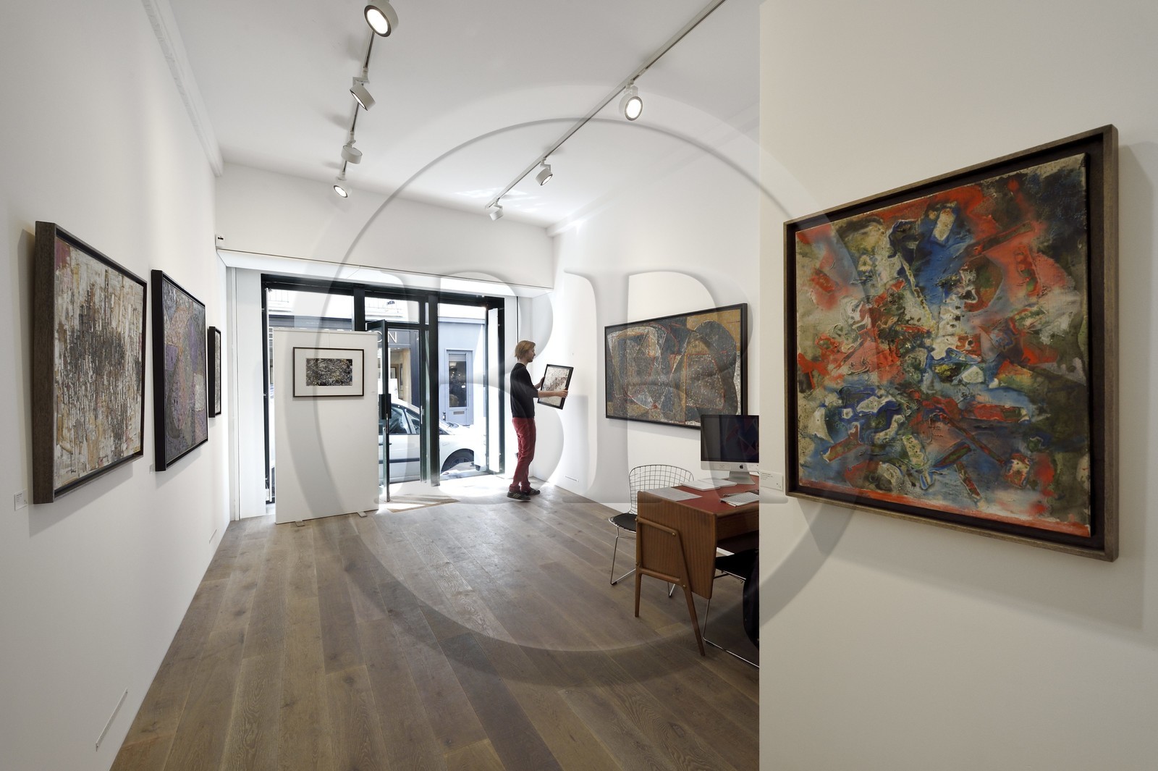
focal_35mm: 16
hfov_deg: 96.8
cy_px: 386
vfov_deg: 73.7
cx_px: 579
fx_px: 514
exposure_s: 1/60
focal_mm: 16
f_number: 11
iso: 800
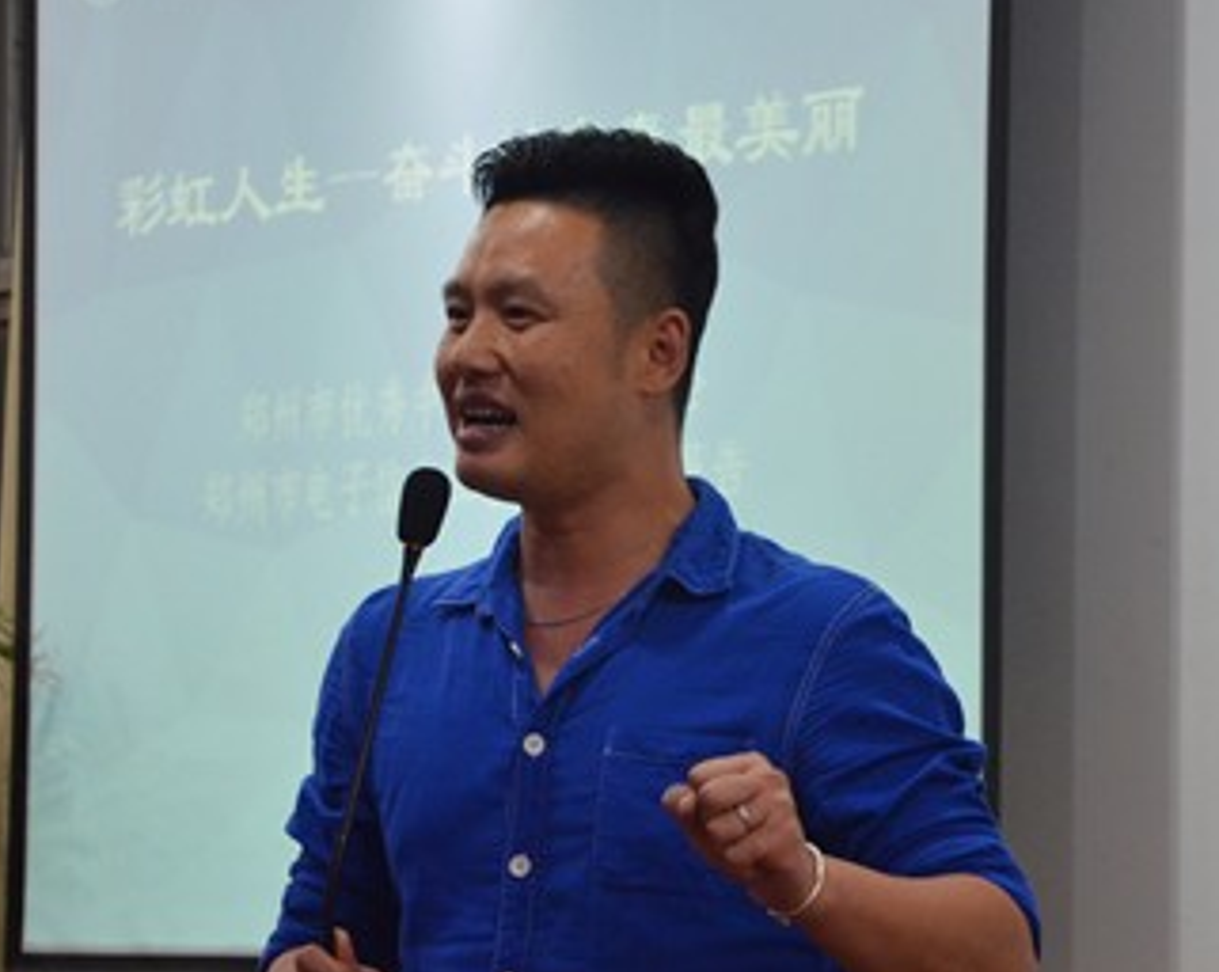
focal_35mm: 184
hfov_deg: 10.5
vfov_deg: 8.4
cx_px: 752
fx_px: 6630
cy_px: 495
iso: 1600
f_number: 5.3
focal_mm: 70
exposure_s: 1/60
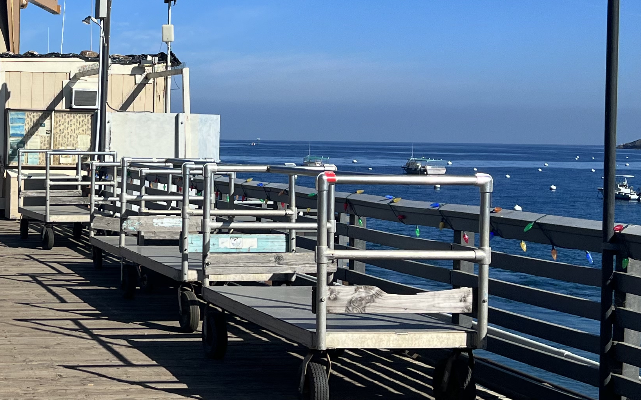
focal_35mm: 68
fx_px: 1188
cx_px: 11
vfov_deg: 19.1
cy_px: 136
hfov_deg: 28.5
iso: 50
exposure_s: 1/5587
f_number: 1.5
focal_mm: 5.7
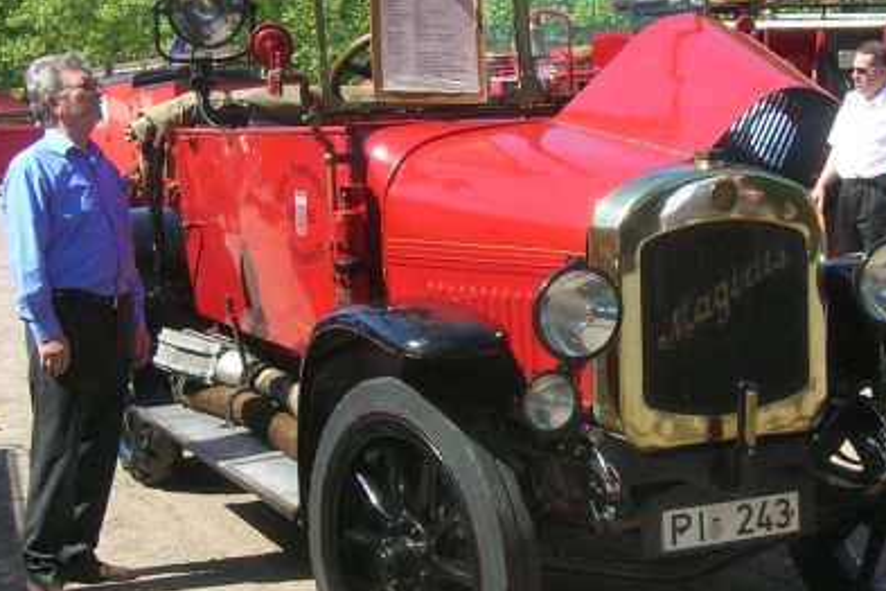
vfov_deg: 18.9
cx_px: 550
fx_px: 1772
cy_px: 350
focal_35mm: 72
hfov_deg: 28.0
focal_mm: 5.7
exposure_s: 1/194
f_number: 4.9
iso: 50
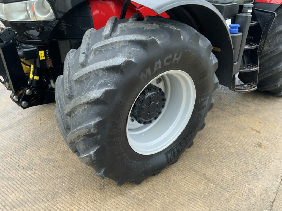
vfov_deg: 48.2
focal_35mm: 29
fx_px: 236
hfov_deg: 61.7
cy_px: 106
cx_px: 141
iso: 64
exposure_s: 1/67
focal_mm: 3
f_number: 1.8
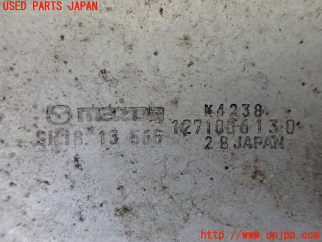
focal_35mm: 30
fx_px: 279
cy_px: 121
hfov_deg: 60.0
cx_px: 161
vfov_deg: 46.8
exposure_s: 1/50
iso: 800
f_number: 2.3
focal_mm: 5.4
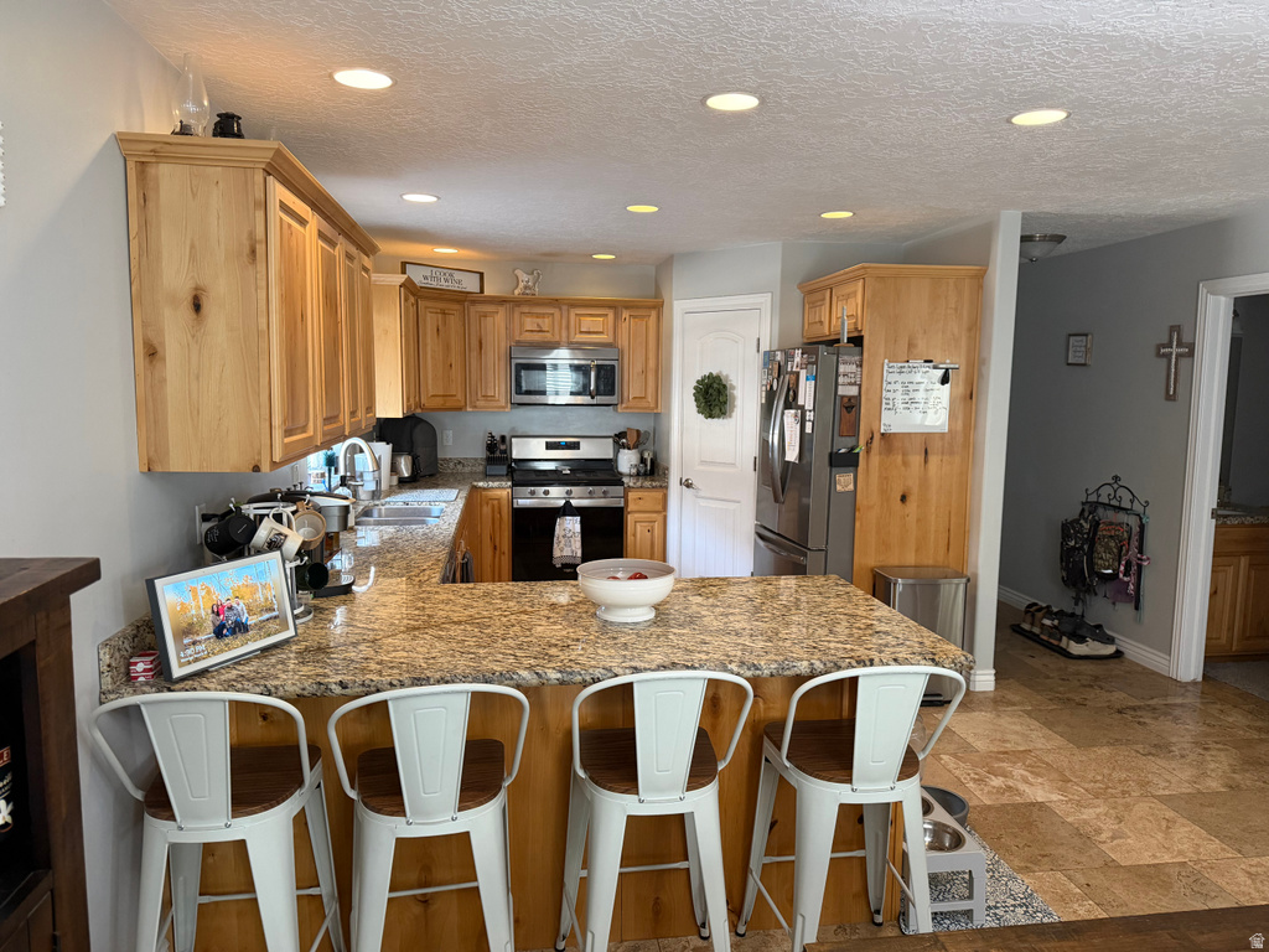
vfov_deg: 56.8
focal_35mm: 24
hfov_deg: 71.6
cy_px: 476
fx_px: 880
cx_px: 634
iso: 400
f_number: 1.78
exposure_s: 1/60
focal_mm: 6.76
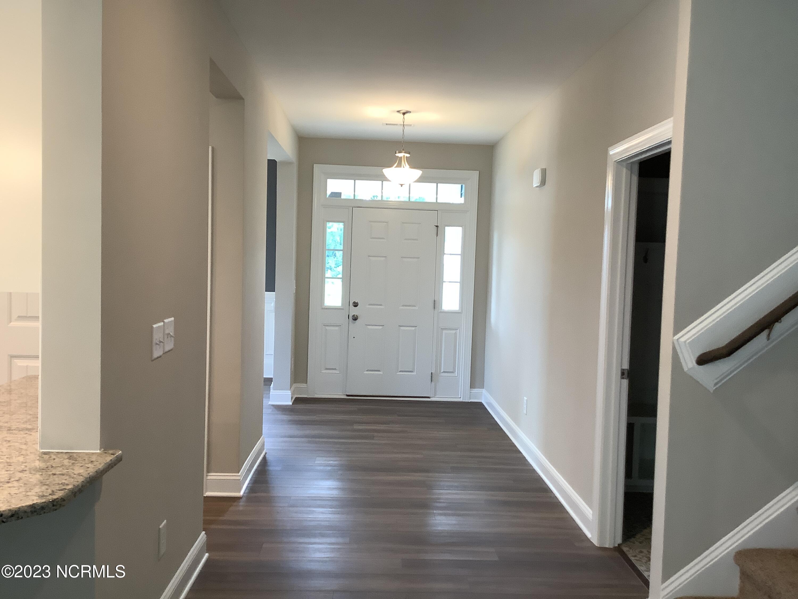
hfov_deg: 58.4
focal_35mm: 31
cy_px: 300
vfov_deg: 45.4
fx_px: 715
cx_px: 399
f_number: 2.4
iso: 125
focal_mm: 3.3
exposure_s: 1/60
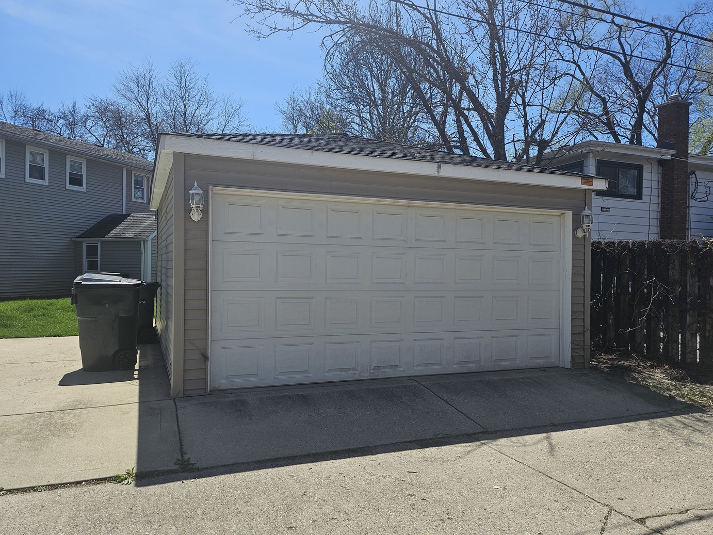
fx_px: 515
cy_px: 272
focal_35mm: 25
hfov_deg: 69.4
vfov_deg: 54.9
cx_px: 351
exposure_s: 1/4032
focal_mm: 5
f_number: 1.8
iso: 50
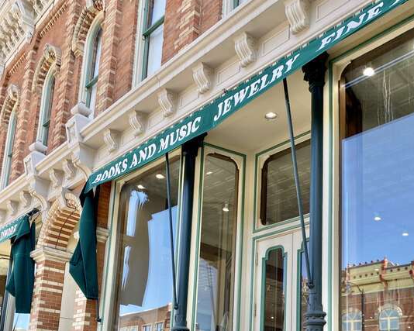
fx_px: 466
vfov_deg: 36.7
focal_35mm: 38
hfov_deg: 47.8
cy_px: 298
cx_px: 232
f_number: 1.8
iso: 32
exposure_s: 1/236
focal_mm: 4.25
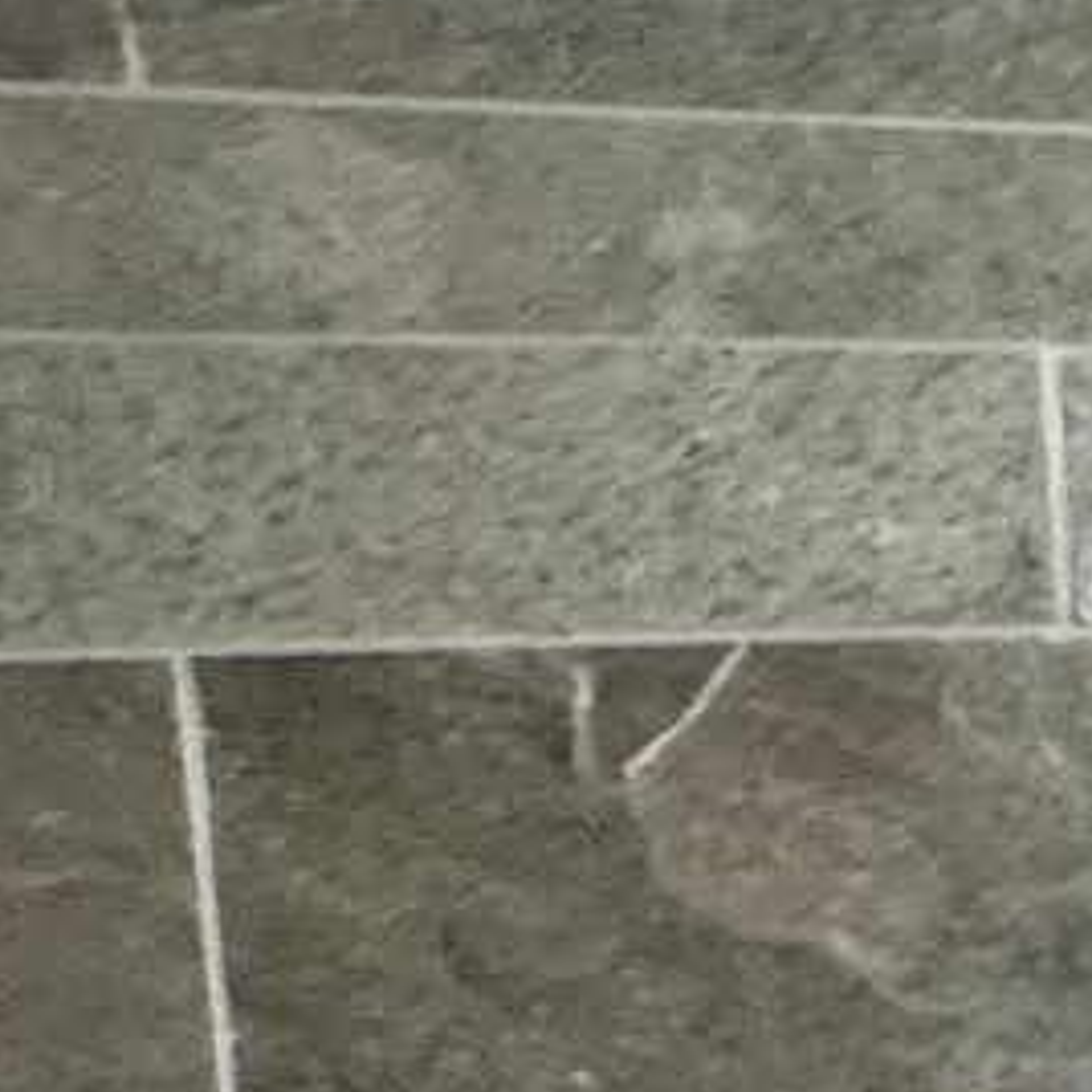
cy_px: 811
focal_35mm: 118
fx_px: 4211
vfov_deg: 14.7
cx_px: 4914
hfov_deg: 7.2
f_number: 2.2
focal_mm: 2.22
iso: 640
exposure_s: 1/60
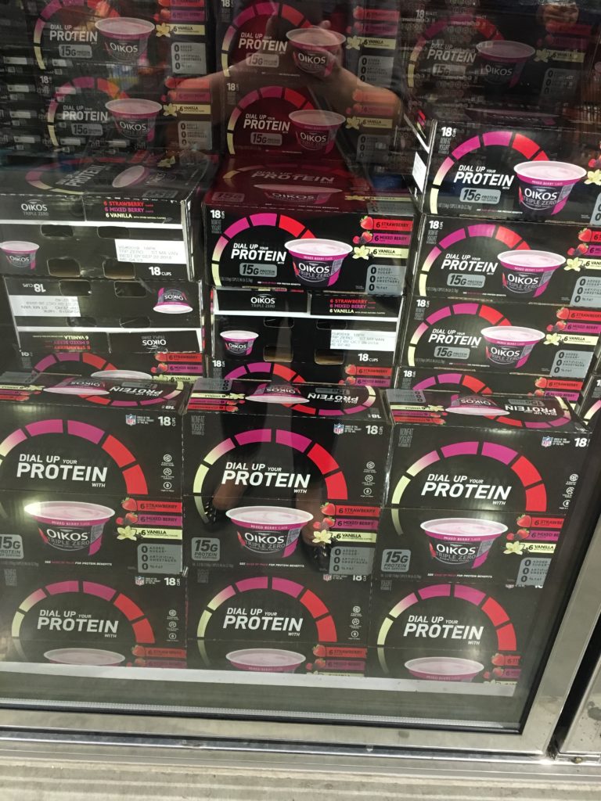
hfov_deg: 48.2
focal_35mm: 29
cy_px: 400
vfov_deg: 61.7
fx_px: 671
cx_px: 300
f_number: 2.2
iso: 160
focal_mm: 4.15
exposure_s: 1/30
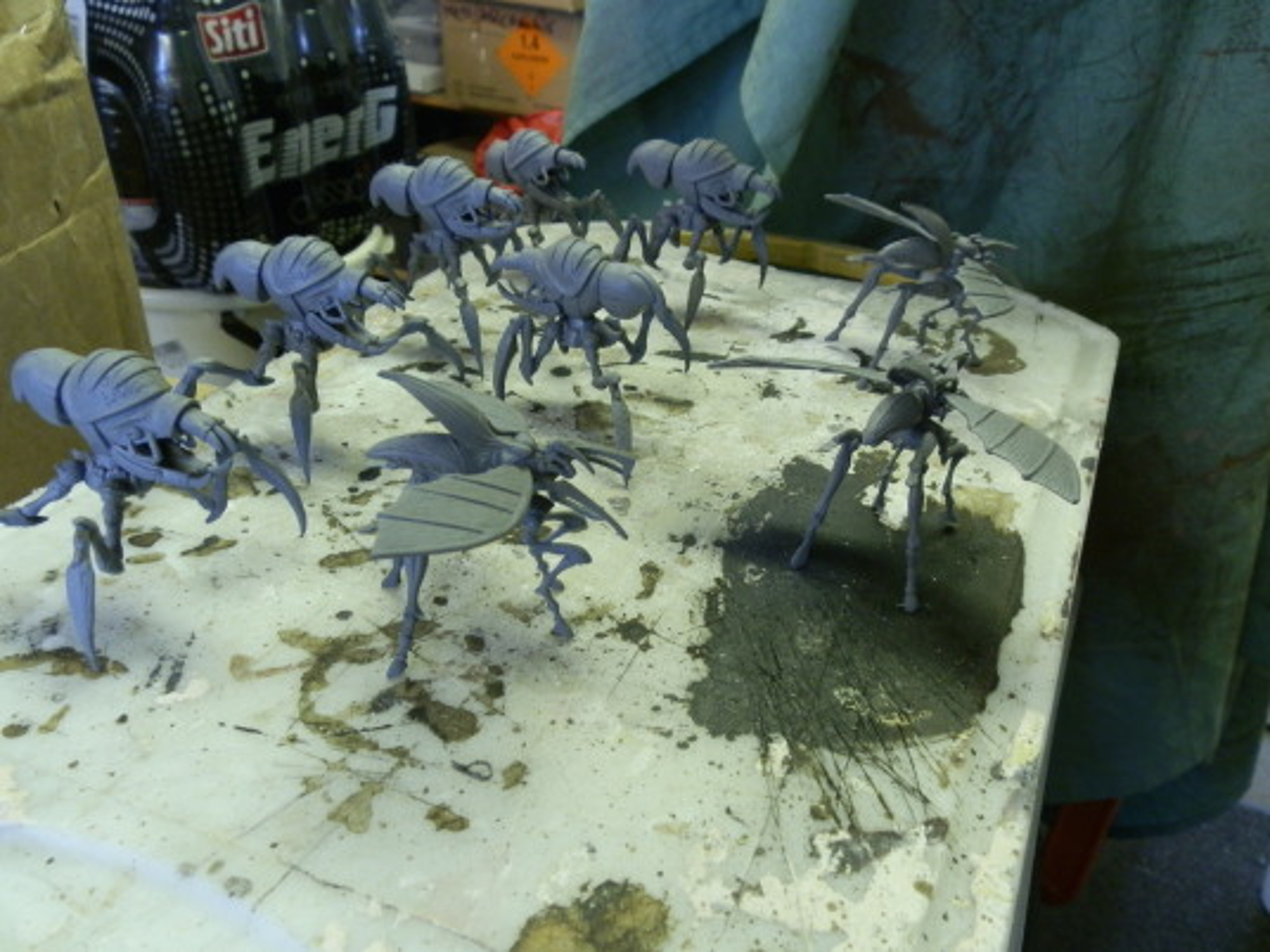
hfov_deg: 63.4
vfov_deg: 49.7
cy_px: 476
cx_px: 635
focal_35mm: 28
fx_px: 1027
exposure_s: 1/20
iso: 200
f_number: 3.1
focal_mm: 5
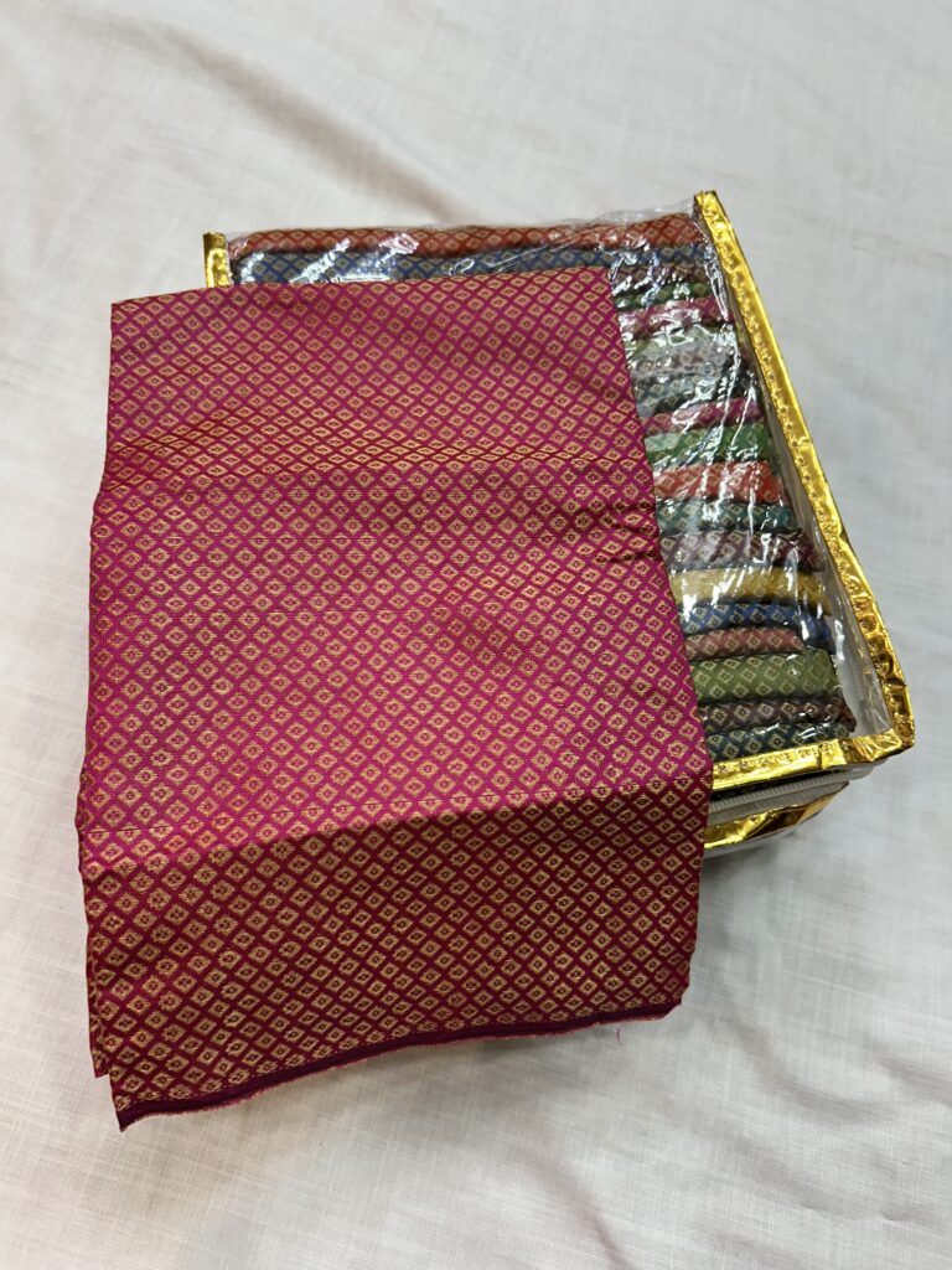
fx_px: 953
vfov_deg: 67.3
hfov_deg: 53.1
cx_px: 476
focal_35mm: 26
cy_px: 635
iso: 80
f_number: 1.5
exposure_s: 1/100
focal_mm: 5.7
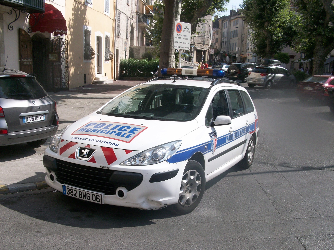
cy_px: 125
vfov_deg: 41.8
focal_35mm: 34
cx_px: 167
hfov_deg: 54.0
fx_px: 328
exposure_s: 1/289
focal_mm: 5.7
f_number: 5.5
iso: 64
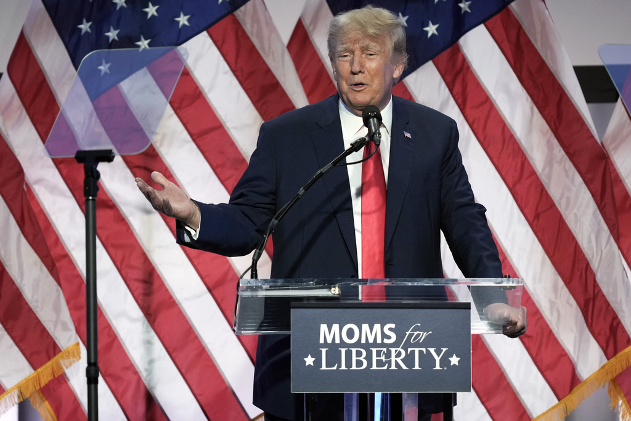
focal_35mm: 600
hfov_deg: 3.4
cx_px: 316
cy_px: 210
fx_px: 10517
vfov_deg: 2.3
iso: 1600
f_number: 2.8
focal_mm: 400
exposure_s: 1/640
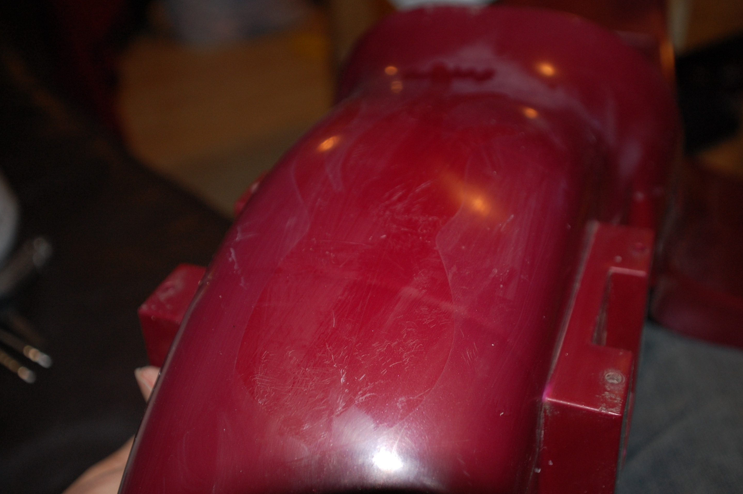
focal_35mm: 41
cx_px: 385
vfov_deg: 32.6
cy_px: 239
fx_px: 845
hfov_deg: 47.4
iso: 400
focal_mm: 26
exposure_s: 1/60
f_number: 3.3
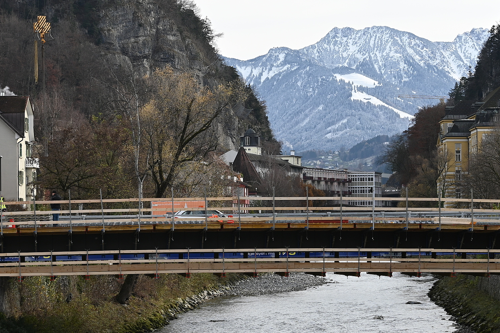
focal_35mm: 128
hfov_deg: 16.0
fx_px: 1777
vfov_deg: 10.7
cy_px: 176
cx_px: 249
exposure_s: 1/250
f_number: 5.6
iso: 100
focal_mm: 46
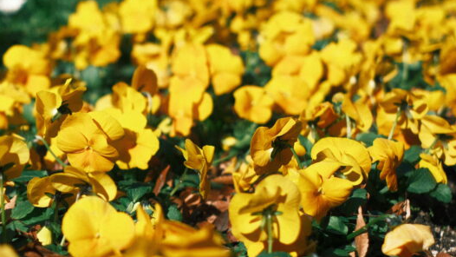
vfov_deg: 11.2
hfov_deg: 19.5
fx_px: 1306
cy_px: 125
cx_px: 68
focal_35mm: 108
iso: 160
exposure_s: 1/4000
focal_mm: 35
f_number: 2.5
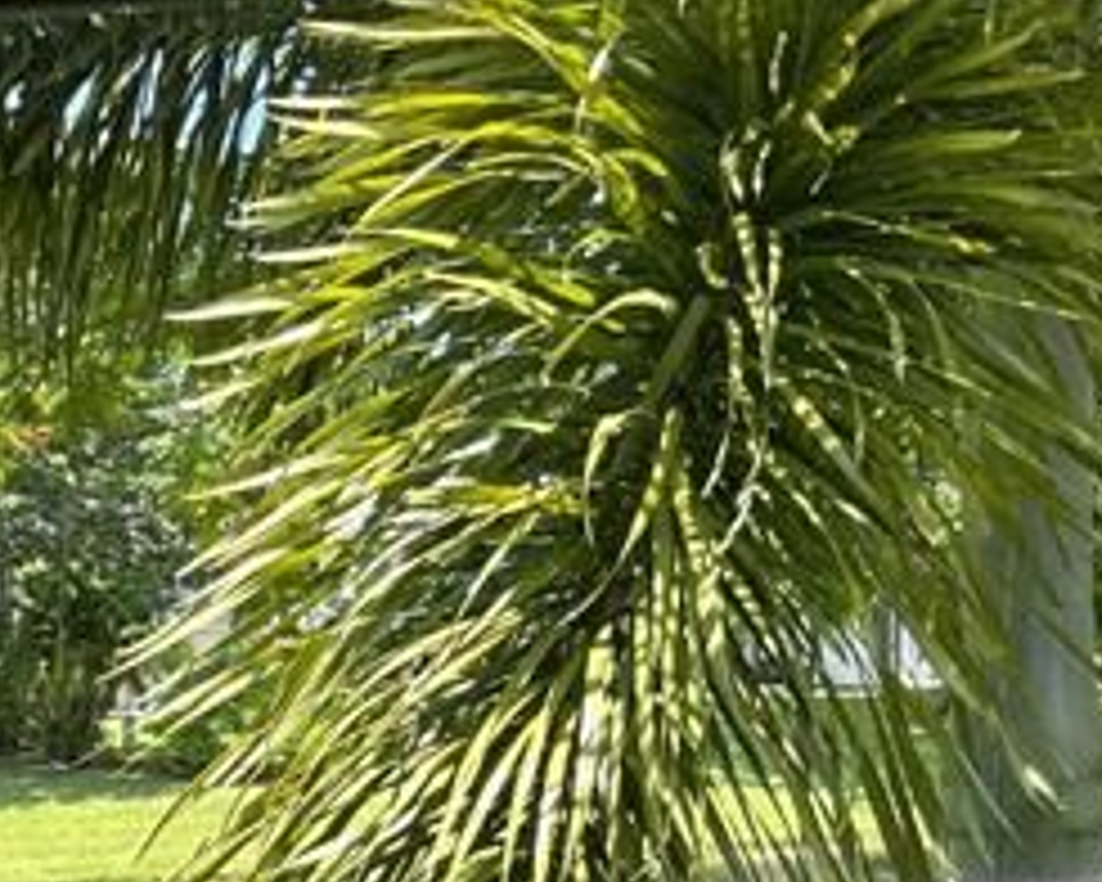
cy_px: 914
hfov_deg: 22.1
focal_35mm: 83
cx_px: -22
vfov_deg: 18.0
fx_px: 2707
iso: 50
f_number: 1.5
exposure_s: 1/422
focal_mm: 5.7
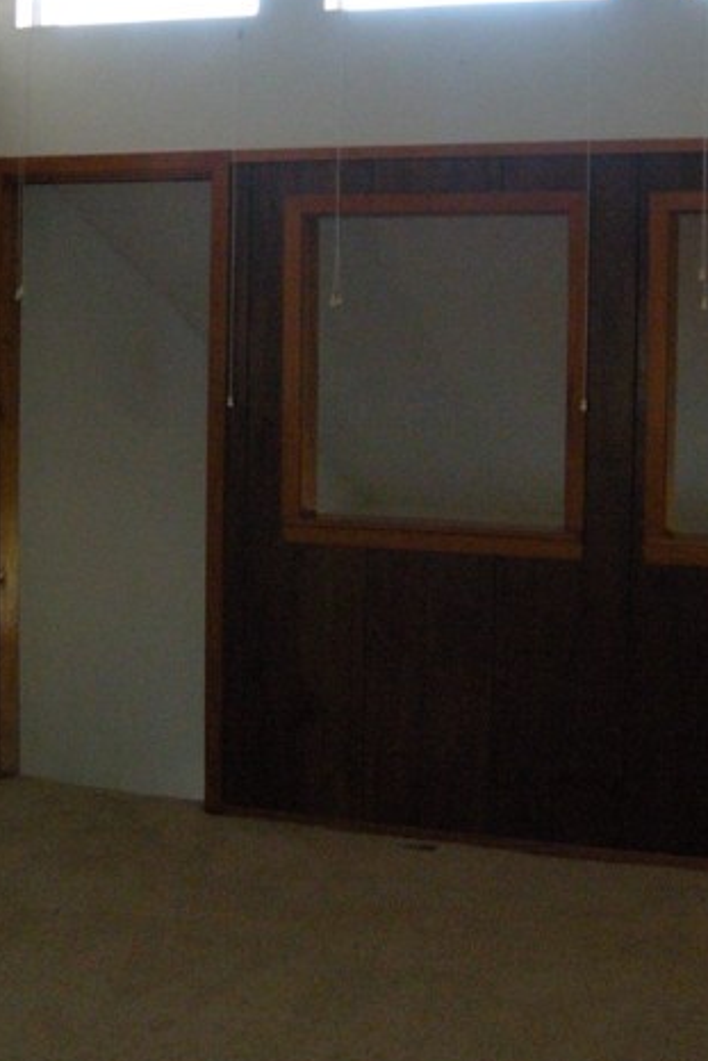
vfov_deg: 33.2
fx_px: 1769
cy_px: 403
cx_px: 423
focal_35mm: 60
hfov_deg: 22.6
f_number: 3.8
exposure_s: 1/54.3
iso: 361
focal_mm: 5.9
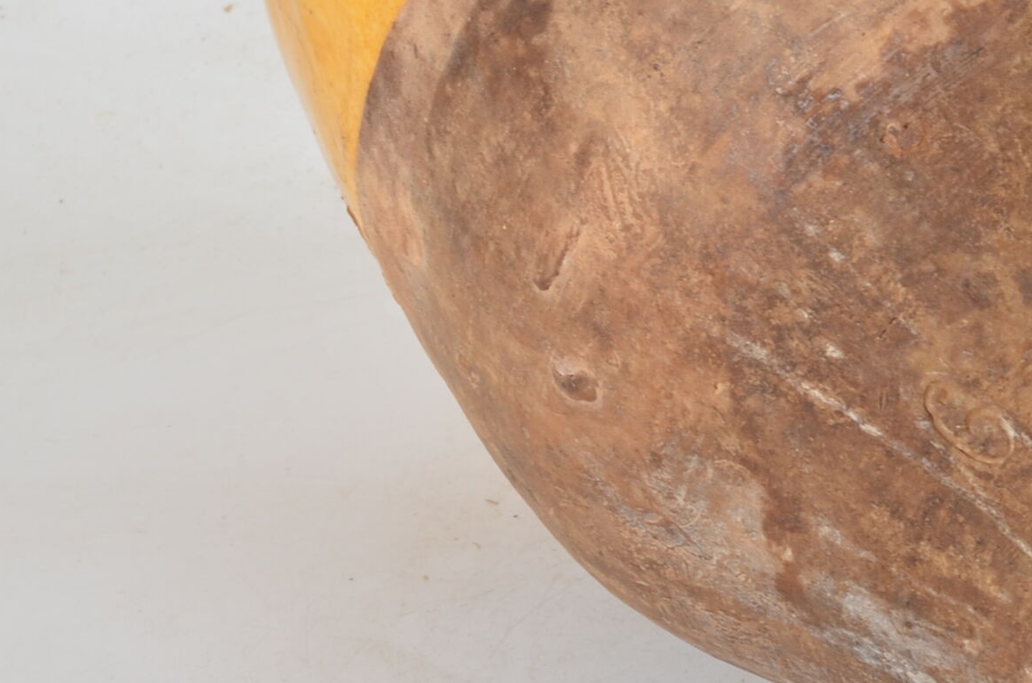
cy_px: 18
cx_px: 1064
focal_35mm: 236
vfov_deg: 5.8
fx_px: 6751
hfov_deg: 8.7
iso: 100
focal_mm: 50
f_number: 11
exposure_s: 1/125
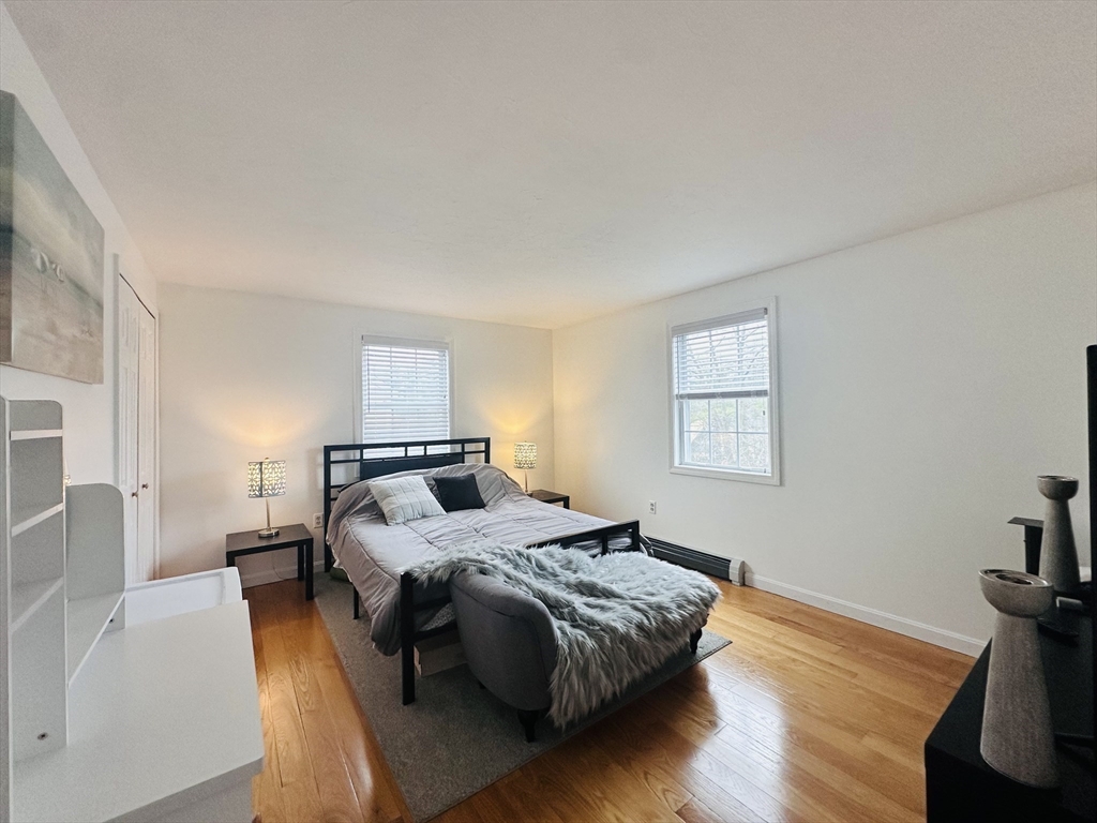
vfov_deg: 85.7
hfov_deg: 102.1
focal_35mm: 14
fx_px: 444
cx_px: 548
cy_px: 412
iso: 125
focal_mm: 2.22
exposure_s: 1/120
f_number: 2.2
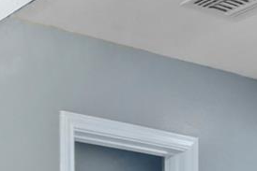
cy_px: 393
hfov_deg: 17.0
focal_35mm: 112
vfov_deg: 10.7
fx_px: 800
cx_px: -92
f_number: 11
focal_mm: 10
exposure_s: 1.6
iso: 250
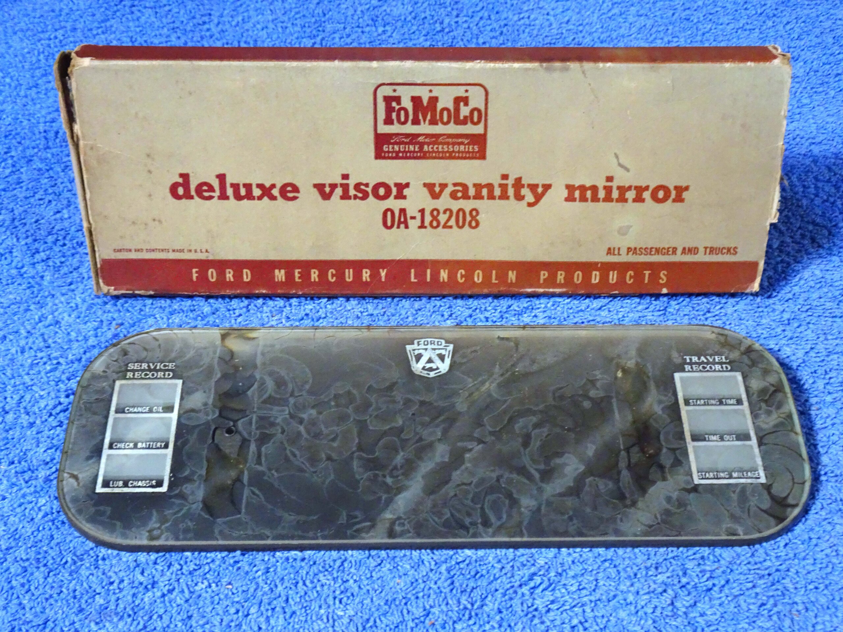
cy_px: 316
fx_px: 1218
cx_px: 422
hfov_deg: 38.2
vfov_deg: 29.1
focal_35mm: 50
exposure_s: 1/20
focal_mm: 8.51
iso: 800
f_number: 4.5
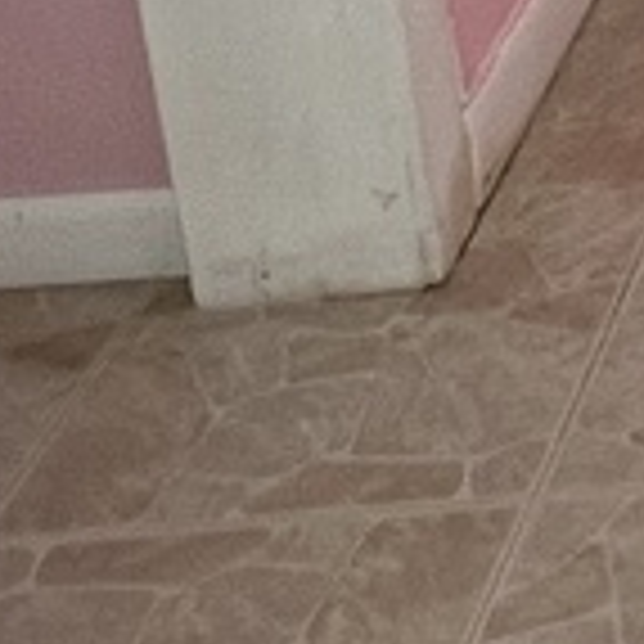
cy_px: -703
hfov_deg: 10.8
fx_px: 2442
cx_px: 1878
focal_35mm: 116
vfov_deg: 12.8
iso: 160
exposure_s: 1/60
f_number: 1.8
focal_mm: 1.57
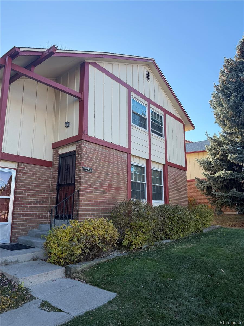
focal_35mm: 24
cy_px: 163
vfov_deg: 71.6
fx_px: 226
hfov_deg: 56.8
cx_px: 122
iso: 100
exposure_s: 1/1337
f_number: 1.78
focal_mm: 6.76
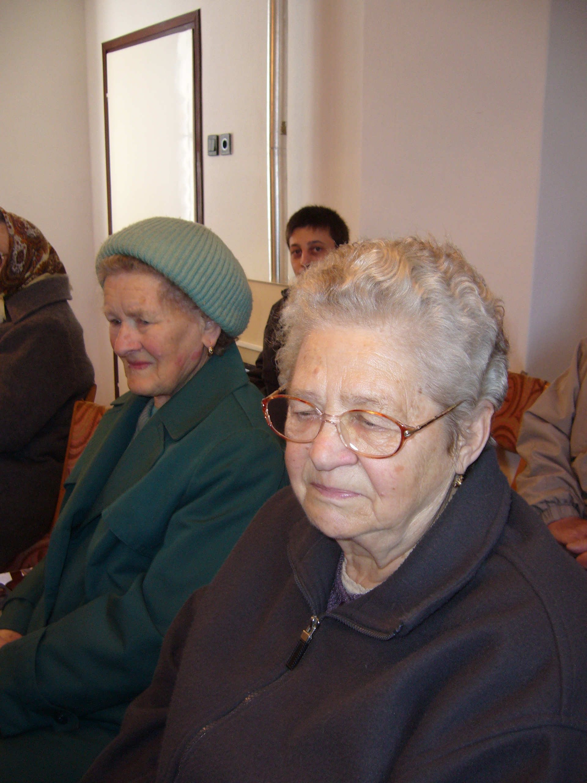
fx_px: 791
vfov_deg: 52.6
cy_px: 392
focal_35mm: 35
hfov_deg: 40.7
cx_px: 294
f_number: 2.8
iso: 100
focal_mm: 5.8
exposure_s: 1/30
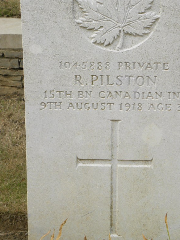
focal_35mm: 87
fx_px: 603
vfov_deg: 22.4
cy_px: 84
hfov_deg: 17.0
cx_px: 113
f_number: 4
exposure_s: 1/147
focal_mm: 11.8
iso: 64
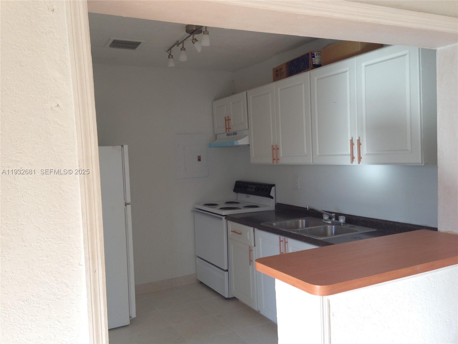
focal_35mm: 33
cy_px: 172
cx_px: 229
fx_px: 437
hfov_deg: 55.4
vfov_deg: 42.9
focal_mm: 4.13
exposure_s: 1/60
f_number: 2.4
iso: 50
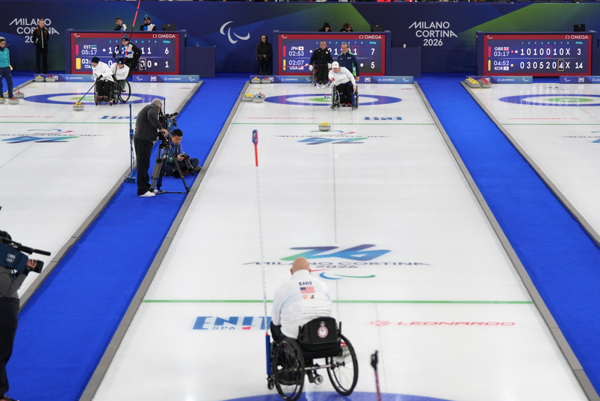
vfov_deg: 11.8
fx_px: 1934
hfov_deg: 17.6
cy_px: 190
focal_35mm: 116
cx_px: 335
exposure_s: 1/800
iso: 320
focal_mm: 91
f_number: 2.8
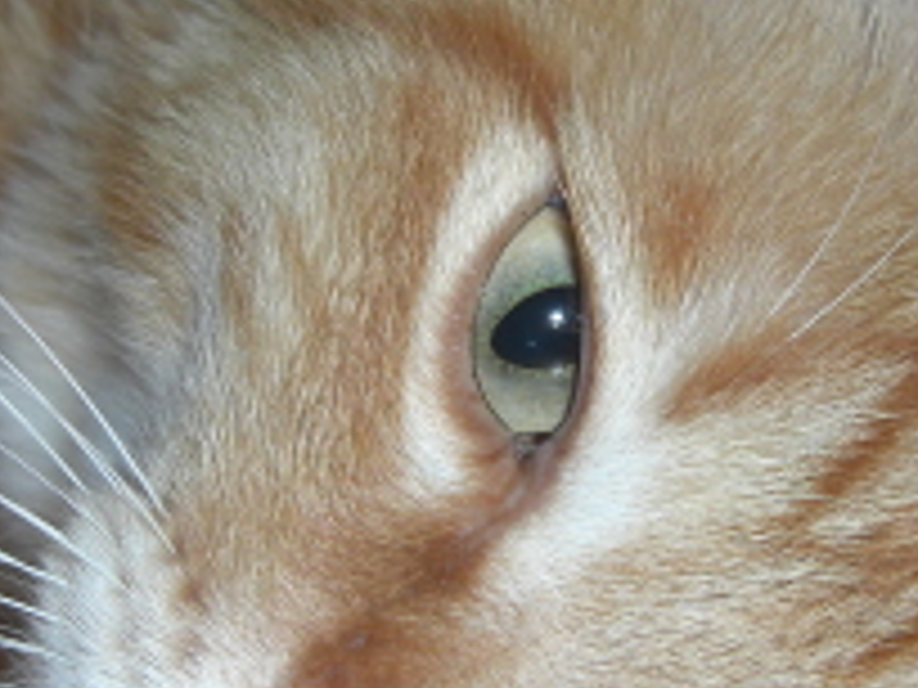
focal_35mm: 119
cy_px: 391
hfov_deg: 16.5
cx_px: 562
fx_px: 3156
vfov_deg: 12.4
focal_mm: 7.9
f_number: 2.8
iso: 80
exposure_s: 1/60
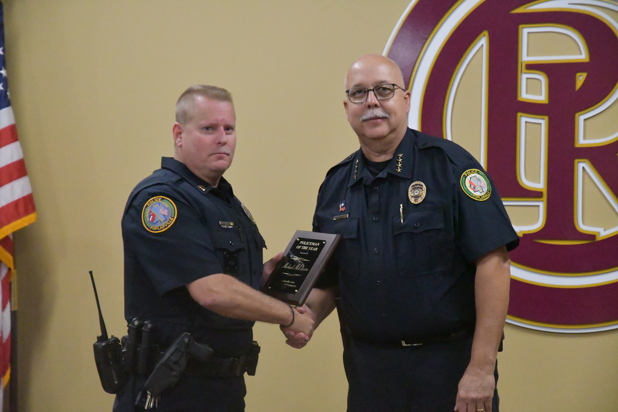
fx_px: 1802
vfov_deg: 13.0
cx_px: 309
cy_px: 206
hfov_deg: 19.5
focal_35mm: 105
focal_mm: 70
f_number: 5.6
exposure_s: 1/320
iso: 16000
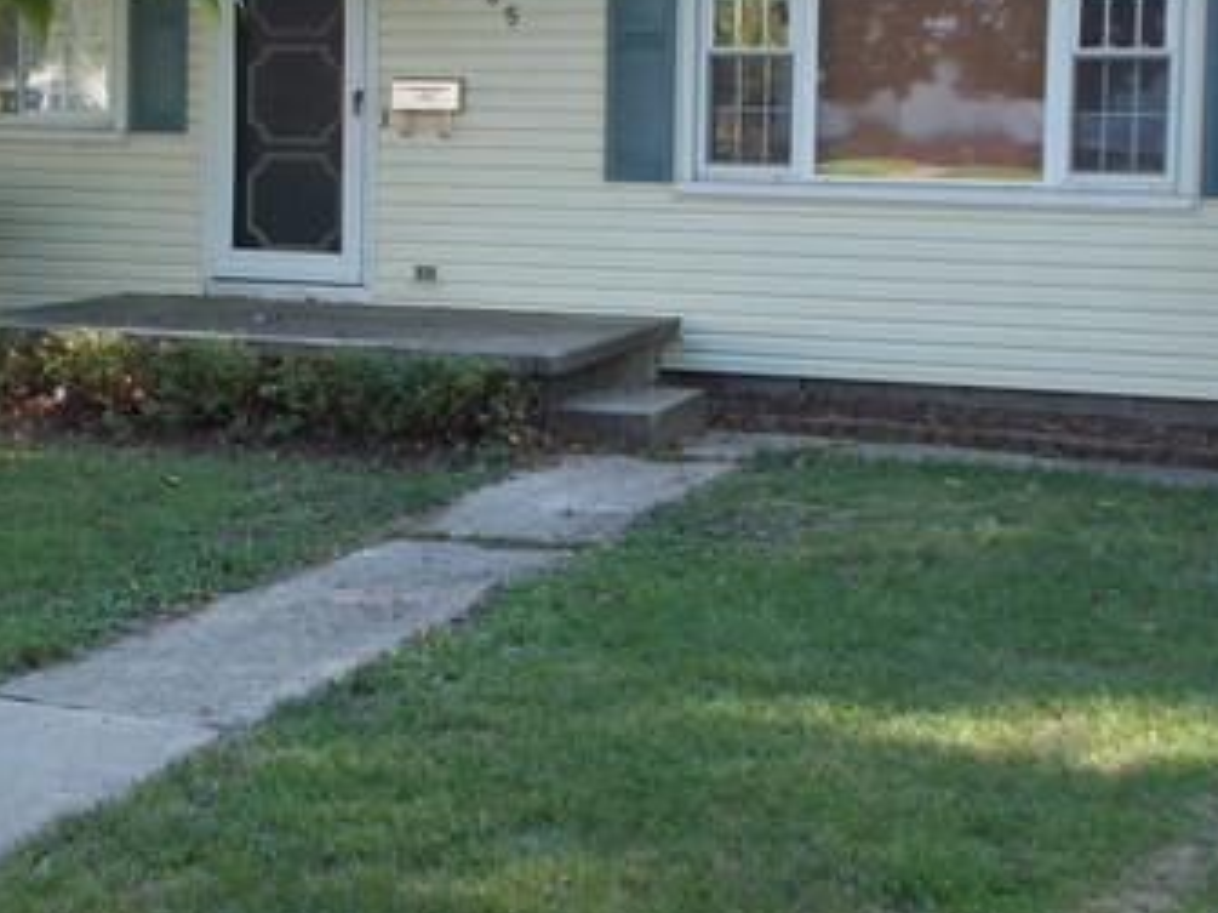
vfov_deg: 22.5
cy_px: 298
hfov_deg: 29.7
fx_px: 2286
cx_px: 451
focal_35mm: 65
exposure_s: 1/60
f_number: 3.6
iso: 80
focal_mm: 6
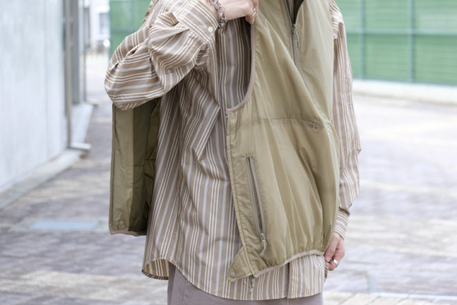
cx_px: 228
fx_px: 1523
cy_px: 152
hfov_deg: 17.1
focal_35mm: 120
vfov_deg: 11.4
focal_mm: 80
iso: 800
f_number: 5.2
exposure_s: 1/450
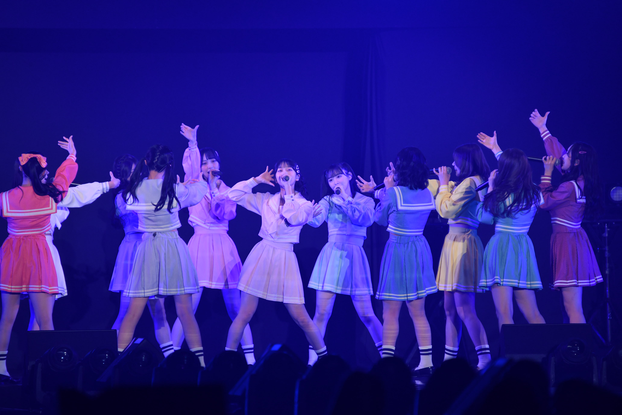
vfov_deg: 2.3
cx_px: 311
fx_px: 10366
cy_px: 208
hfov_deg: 3.4
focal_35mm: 600
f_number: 6.3
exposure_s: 1/400
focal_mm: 600
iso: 1250
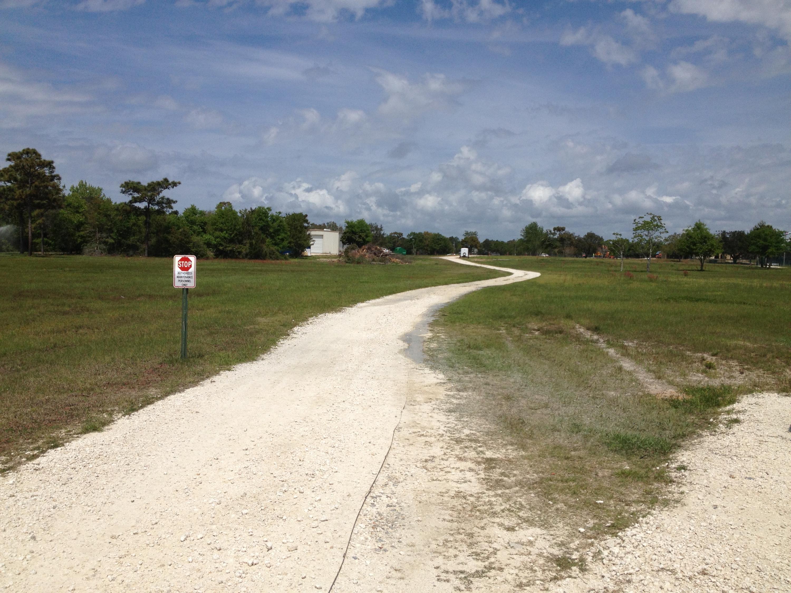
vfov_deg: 40.7
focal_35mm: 35
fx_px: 800
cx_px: 396
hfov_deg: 52.6
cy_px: 296
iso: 50
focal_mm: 4.28
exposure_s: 1/5025
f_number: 2.4
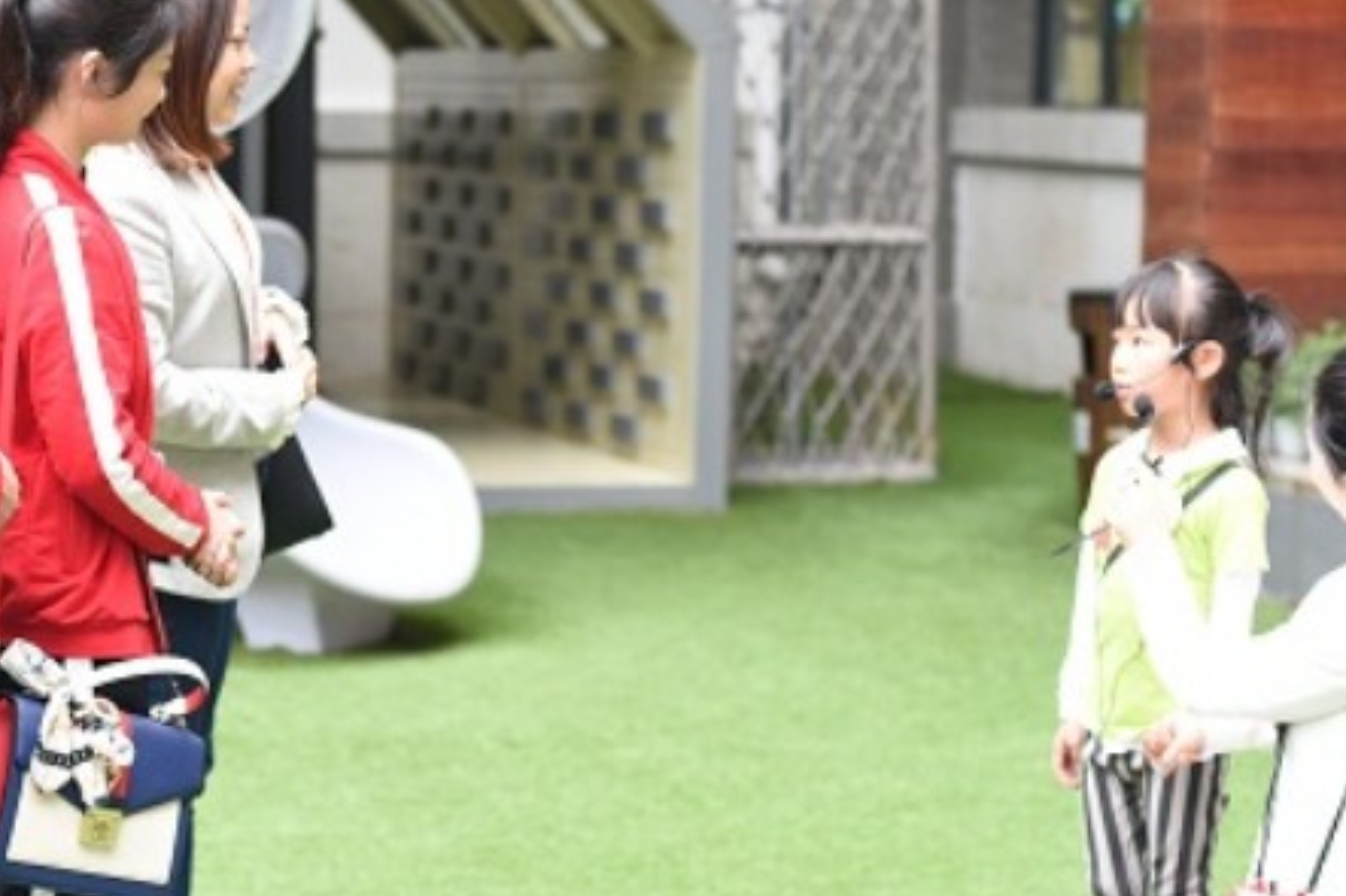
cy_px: 422
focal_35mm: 96
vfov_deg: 14.2
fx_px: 3588
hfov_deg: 21.0
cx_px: 276
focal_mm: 50
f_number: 2.8
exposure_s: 1/200
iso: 500
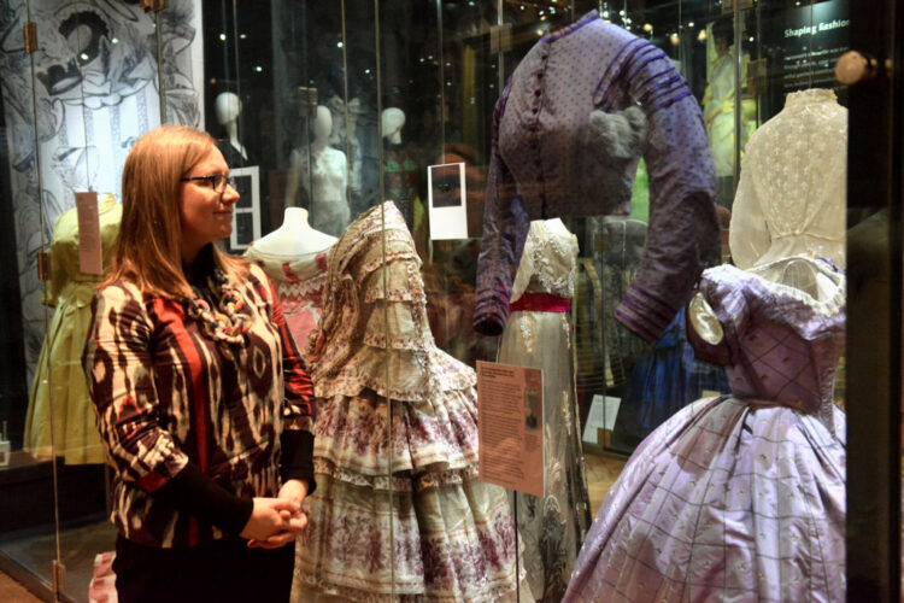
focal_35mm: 38
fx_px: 954
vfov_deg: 35.1
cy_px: 302
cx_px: 452
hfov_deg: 50.7
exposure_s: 1/80
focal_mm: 38
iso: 6400
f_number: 3.5
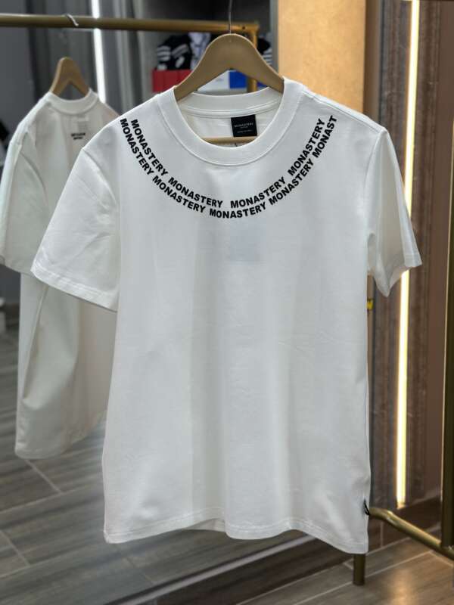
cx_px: 227
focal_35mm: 48
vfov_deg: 39.7
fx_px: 839
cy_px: 302
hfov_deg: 30.3
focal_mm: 6.86
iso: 64
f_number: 1.78
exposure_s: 1/120
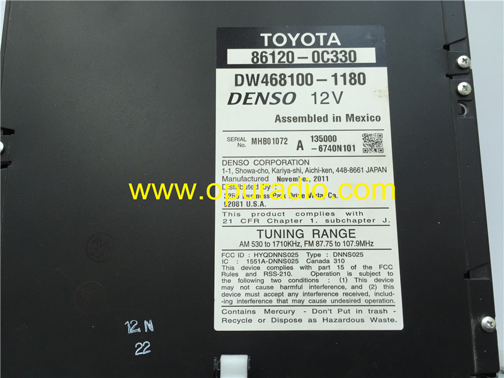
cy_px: 189
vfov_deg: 48.2
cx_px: 252
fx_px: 422
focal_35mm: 29
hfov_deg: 61.7
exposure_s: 1/100
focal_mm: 4.15
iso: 50
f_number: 2.2
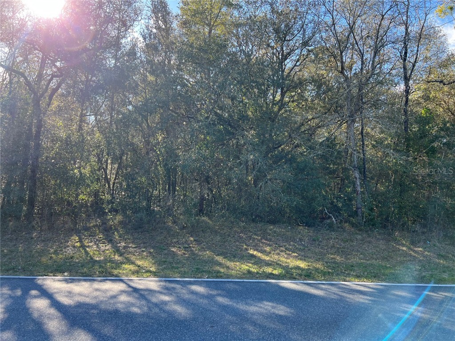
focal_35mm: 26
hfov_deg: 67.3
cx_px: 228
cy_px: 170
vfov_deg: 53.1
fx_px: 342
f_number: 1.5
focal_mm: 5.7
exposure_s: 1/521
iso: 50
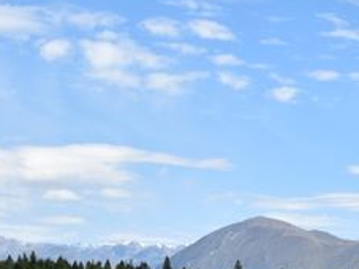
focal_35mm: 117
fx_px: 1213
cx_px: 587
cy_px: 310
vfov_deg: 12.4
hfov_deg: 15.2
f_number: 11
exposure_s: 1/500
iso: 200
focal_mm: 24
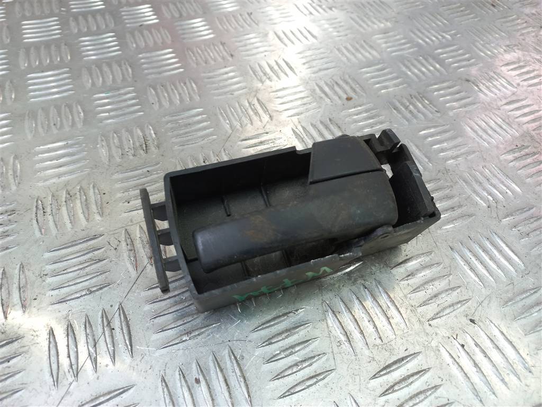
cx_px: 271
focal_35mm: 25
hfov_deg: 69.4
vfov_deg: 54.9
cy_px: 204
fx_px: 391
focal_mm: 4.6
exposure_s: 1/50
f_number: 1.8
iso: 80
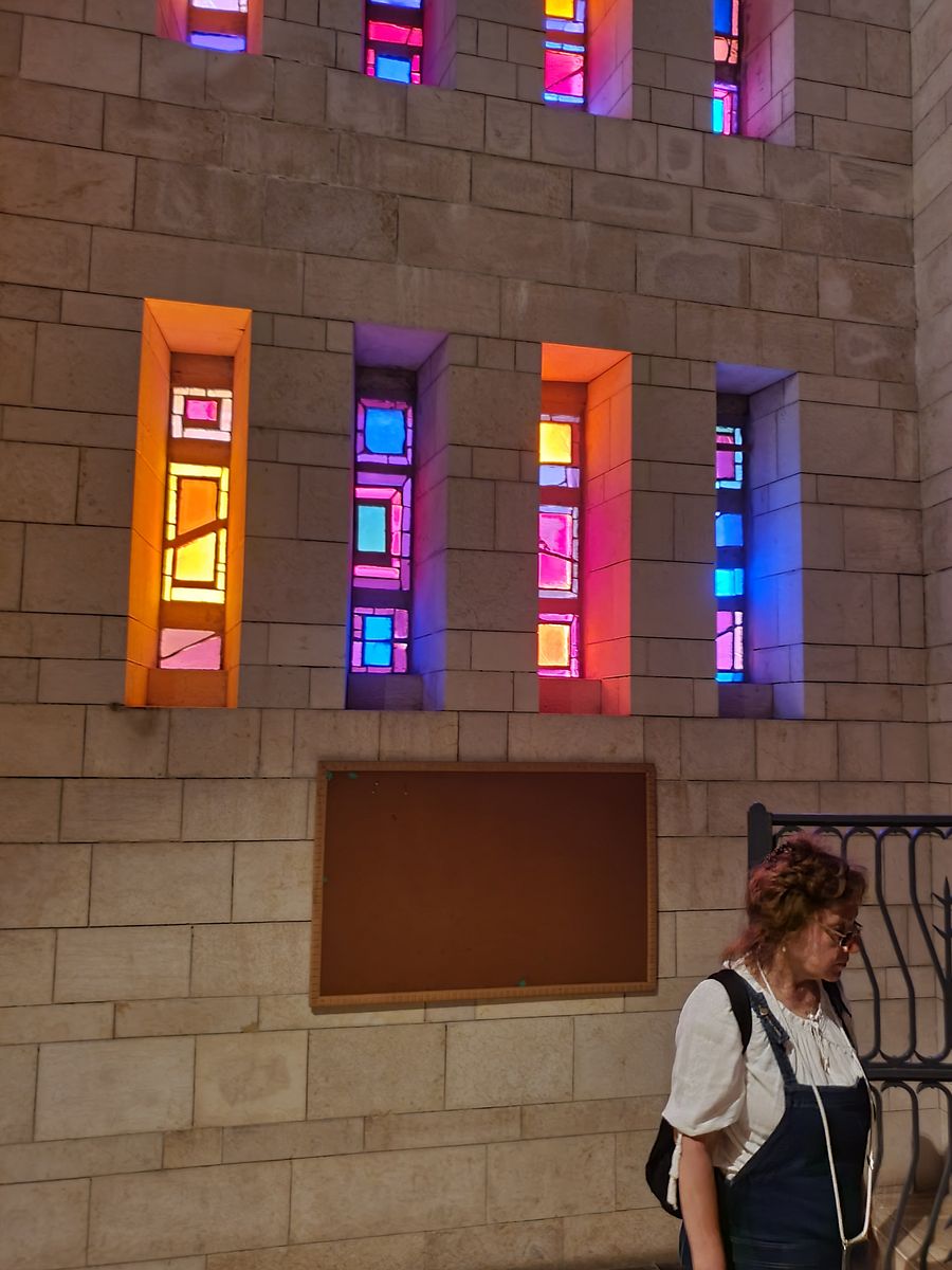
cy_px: 635
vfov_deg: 67.3
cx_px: 476
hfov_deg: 53.1
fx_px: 953
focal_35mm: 26
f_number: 1.5
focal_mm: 4.32
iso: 250
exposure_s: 1/16
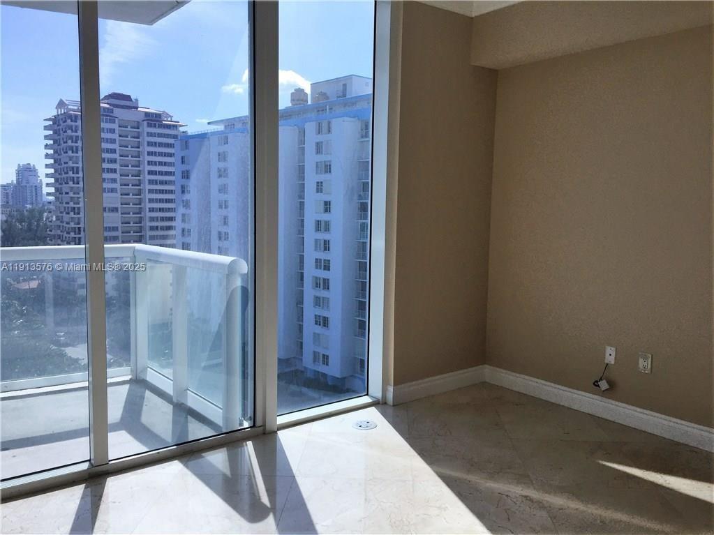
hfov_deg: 61.7
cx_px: 357
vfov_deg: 48.2
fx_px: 598
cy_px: 268
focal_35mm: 29
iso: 40
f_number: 2.2
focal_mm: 4.15
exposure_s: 1/1582
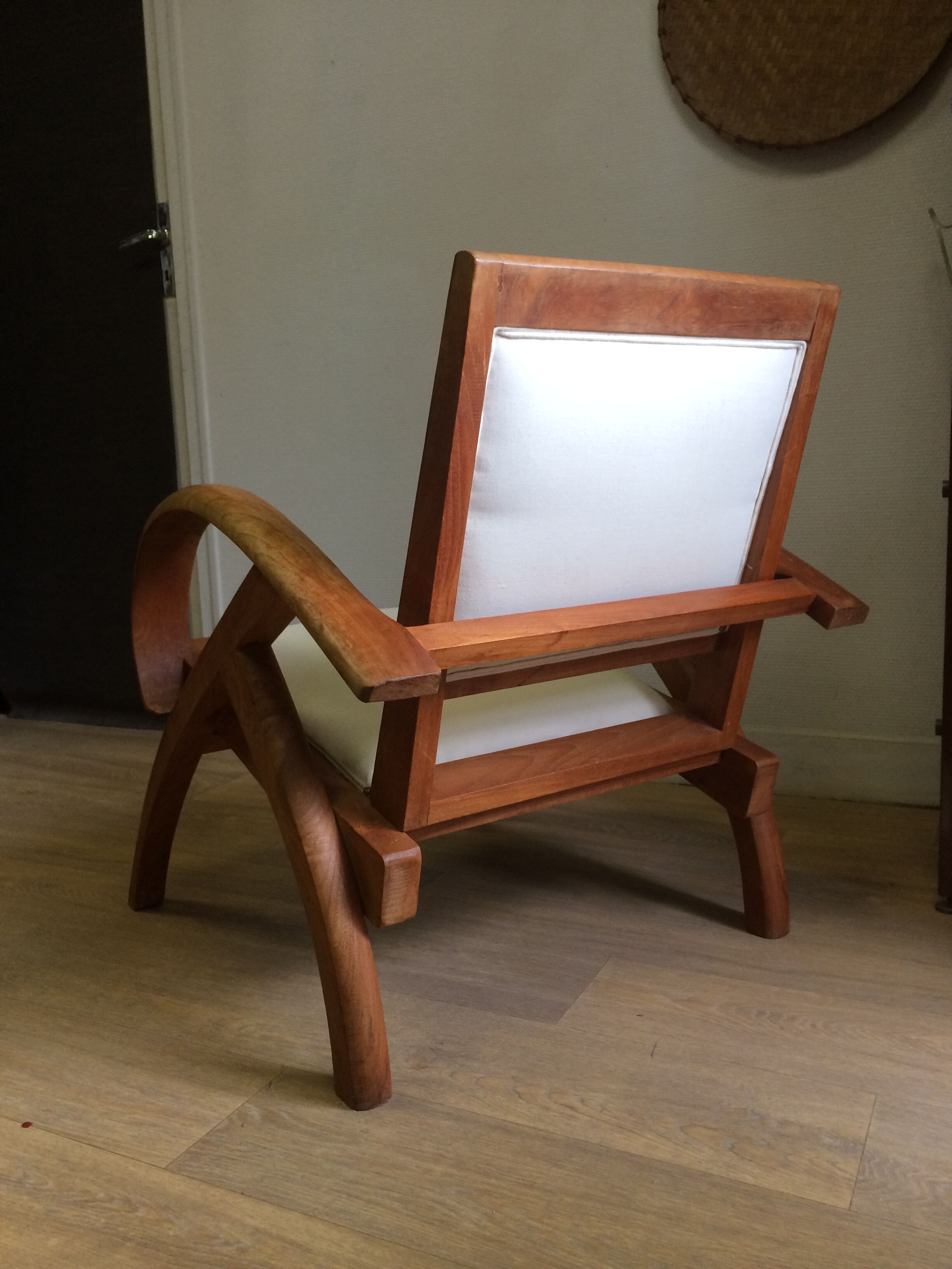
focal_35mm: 29
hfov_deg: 48.2
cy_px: 634
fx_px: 1063
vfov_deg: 61.7
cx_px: 476
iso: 50
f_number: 2.2
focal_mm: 4.15
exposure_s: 1/30
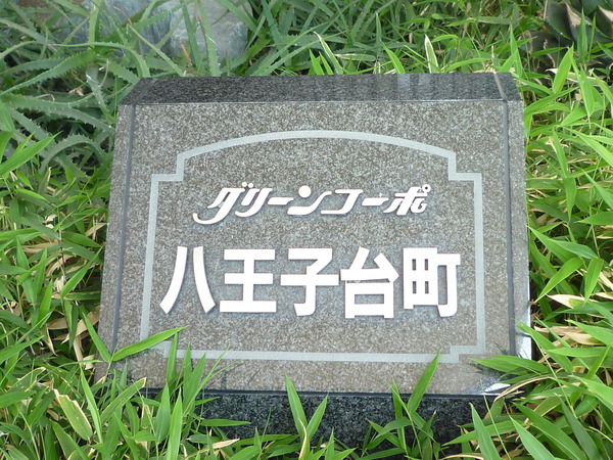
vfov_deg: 29.1
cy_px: 230
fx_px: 885
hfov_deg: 38.2
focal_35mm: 50
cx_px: 306
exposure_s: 1/50
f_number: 2.8
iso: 80
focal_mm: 4.5
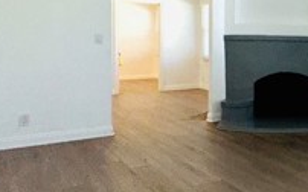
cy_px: 49
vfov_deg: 27.0
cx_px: 367
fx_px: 394
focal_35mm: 47
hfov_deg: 34.4
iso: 32
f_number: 2.2
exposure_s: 1/336
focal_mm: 2.22
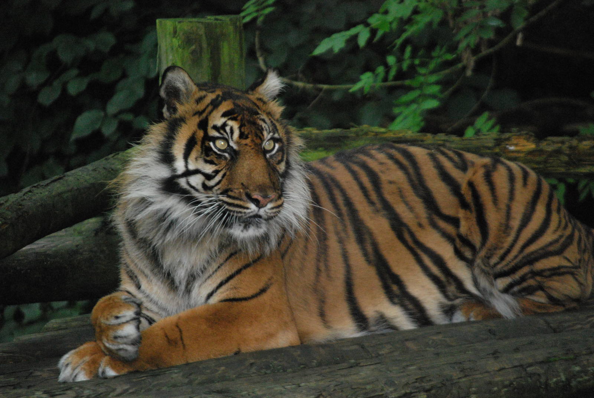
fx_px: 4956
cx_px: 297
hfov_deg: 6.9
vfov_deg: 4.6
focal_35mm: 300
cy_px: 199
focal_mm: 200
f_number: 5.6
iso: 1600
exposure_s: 1/125
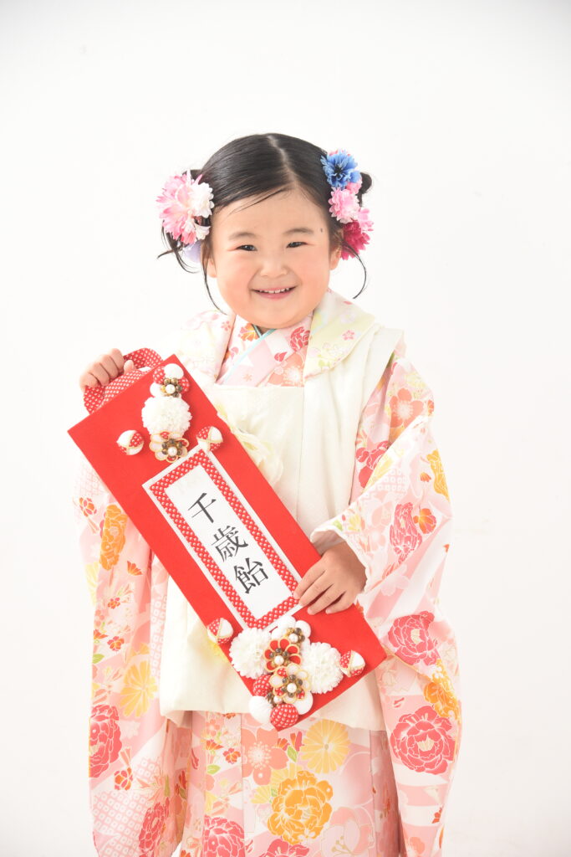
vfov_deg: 23.9
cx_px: 286
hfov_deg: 16.1
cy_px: 428
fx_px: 2021
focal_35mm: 85
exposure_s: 1/200
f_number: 5.6
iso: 800
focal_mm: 85
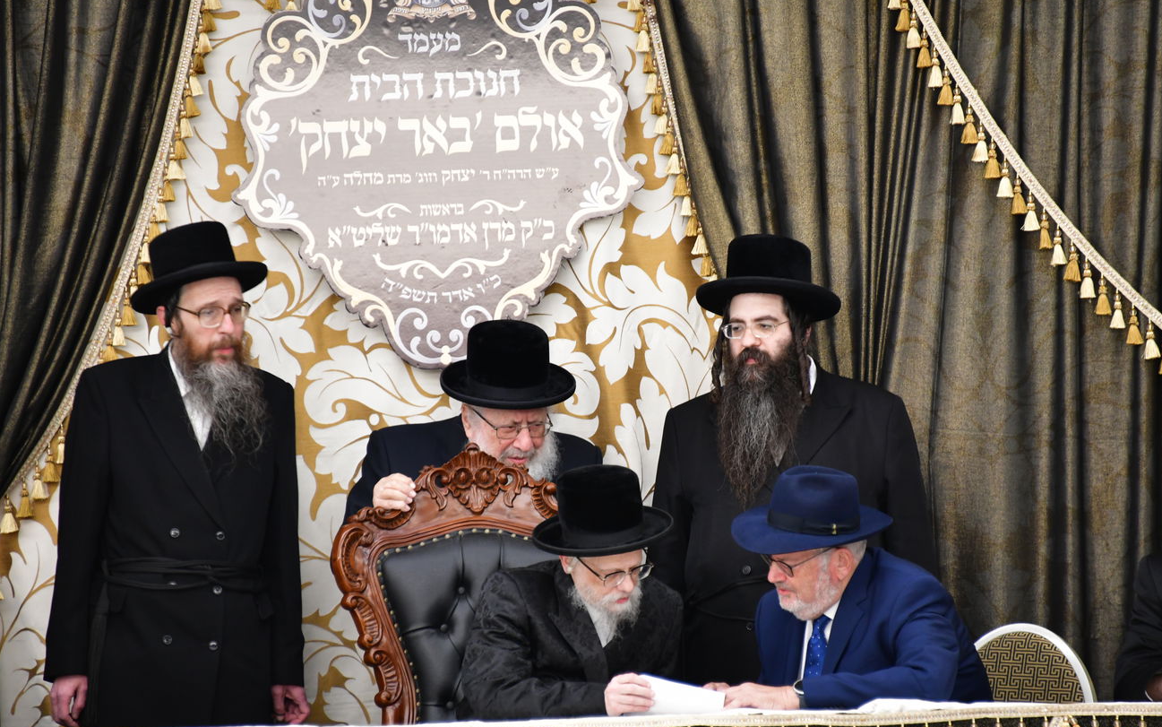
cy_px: 413
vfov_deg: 4.0
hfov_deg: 6.4
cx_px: 613
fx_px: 10452
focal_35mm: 330
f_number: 5.6
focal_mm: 300
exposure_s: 1/100
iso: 2000
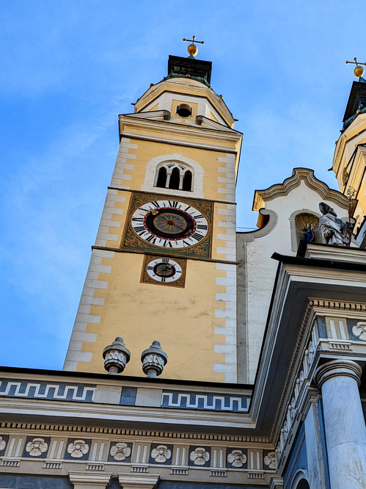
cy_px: 361
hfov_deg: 36.1
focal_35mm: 39
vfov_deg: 46.3
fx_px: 550
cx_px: 267
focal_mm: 6.81
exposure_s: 1/1689
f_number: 1.85
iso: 38
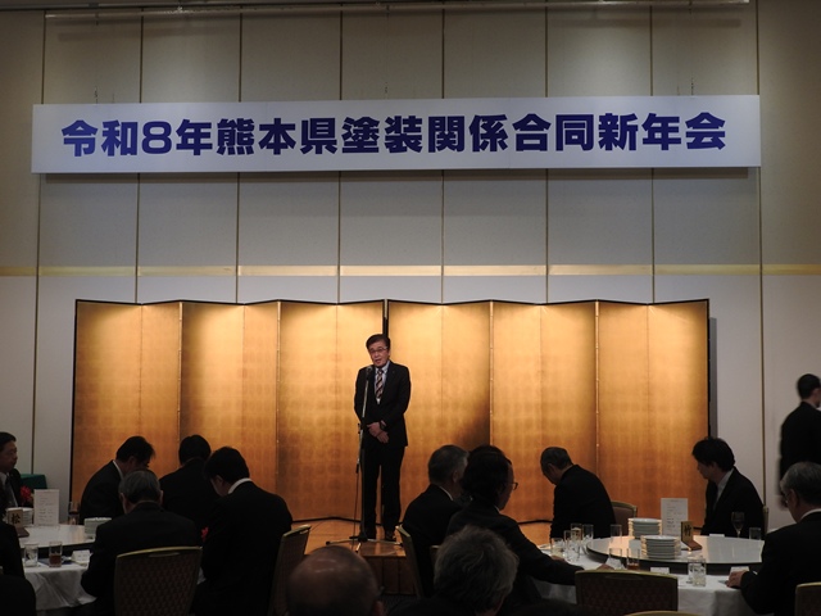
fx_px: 1186
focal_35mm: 50
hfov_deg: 38.2
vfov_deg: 29.1
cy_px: 308
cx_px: 410
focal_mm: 9
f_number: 4
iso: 100
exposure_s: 1/40
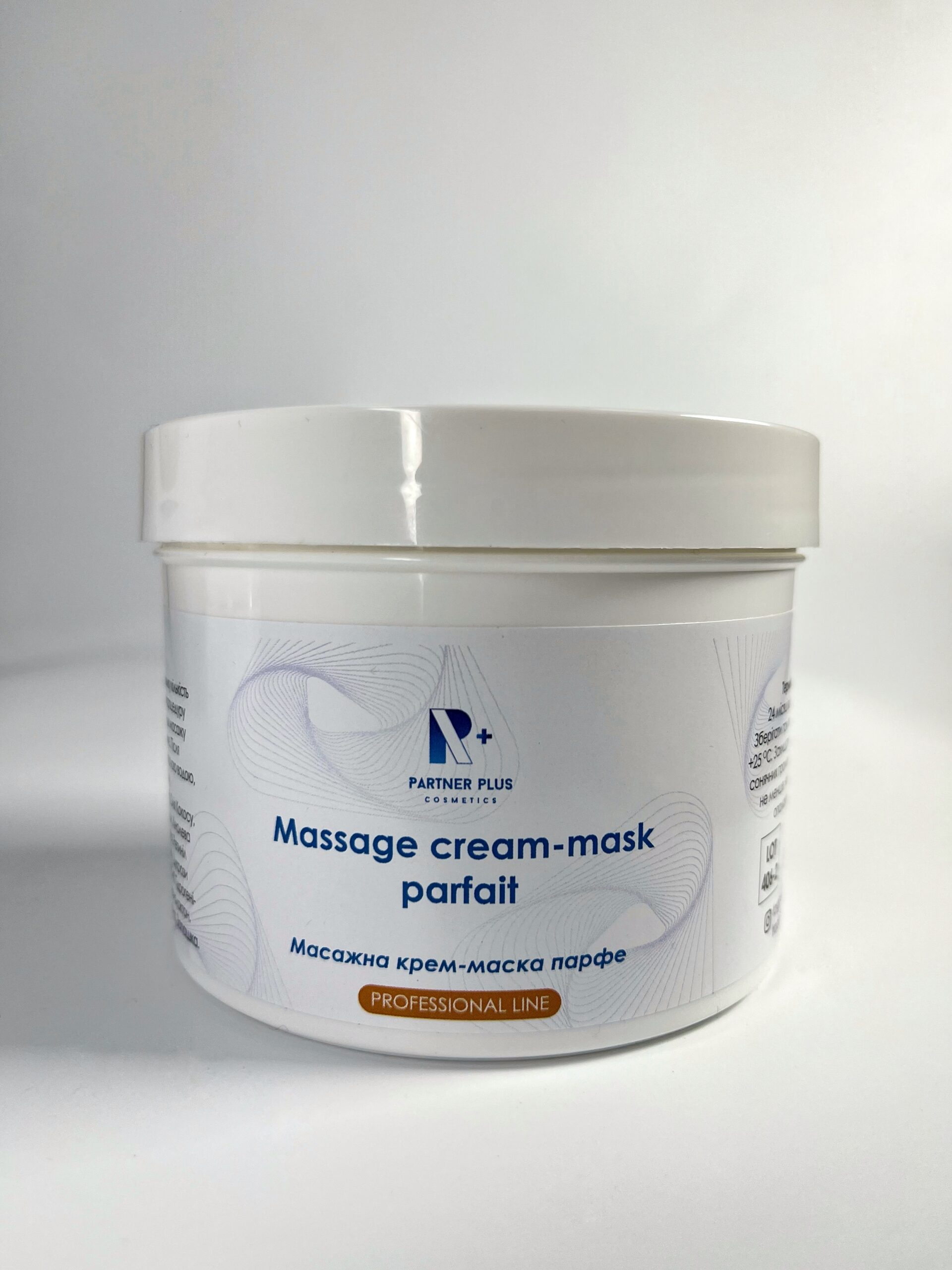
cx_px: 476
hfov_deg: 53.1
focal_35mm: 26
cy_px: 635
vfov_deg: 67.3
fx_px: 953
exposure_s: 1/680
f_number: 1.6
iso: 50
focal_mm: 5.1
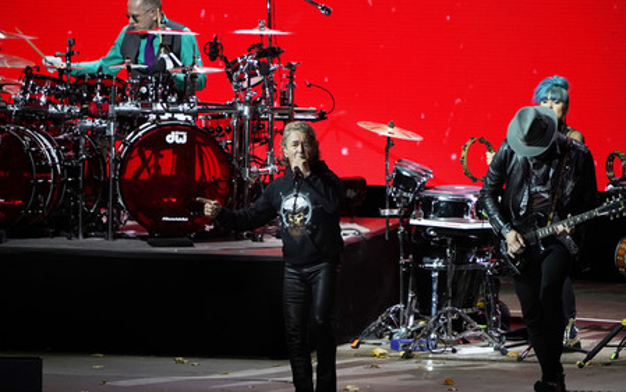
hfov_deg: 3.4
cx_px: 313
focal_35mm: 614
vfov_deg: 2.1
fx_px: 10479
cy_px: 184
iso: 3200
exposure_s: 1/400
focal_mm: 600
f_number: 6.3
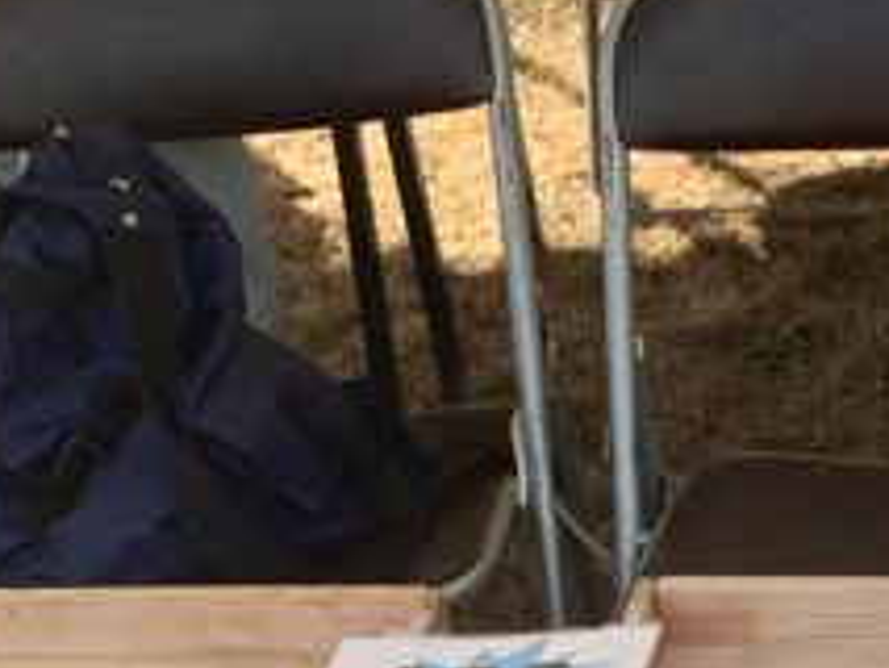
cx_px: 1077
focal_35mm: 125
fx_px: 3212
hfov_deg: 15.2
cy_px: 1111
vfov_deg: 11.2
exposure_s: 1/520
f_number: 1.8
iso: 25
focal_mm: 4.25
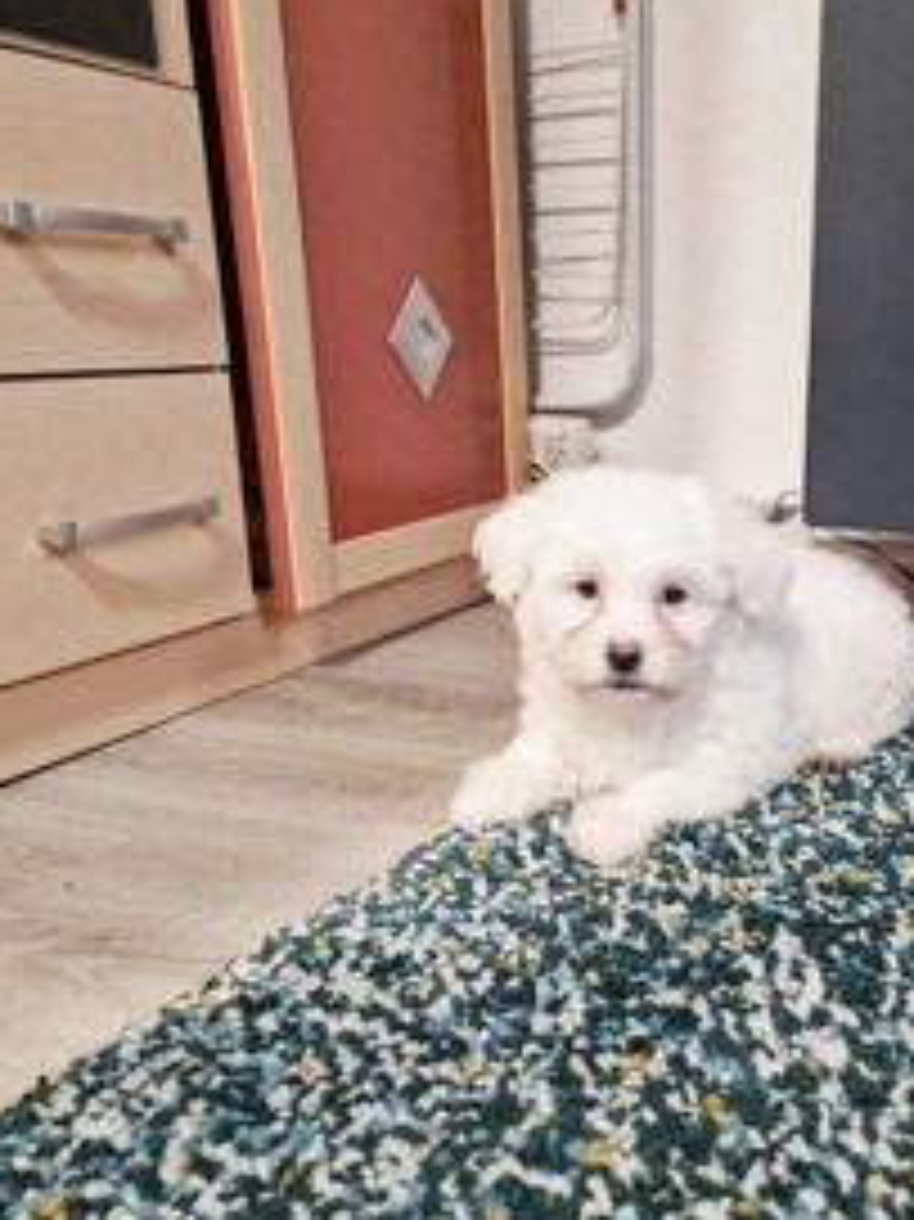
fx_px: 1198
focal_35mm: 34
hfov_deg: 40.8
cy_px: 702
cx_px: 662
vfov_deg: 53.8
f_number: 1.8
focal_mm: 6.4
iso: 1000
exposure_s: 1/100
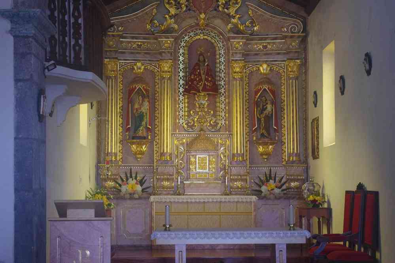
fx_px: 741
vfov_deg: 20.2
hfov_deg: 29.9
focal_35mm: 68
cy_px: 132
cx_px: 198
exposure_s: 1/20
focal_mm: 45
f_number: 4.5
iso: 3200
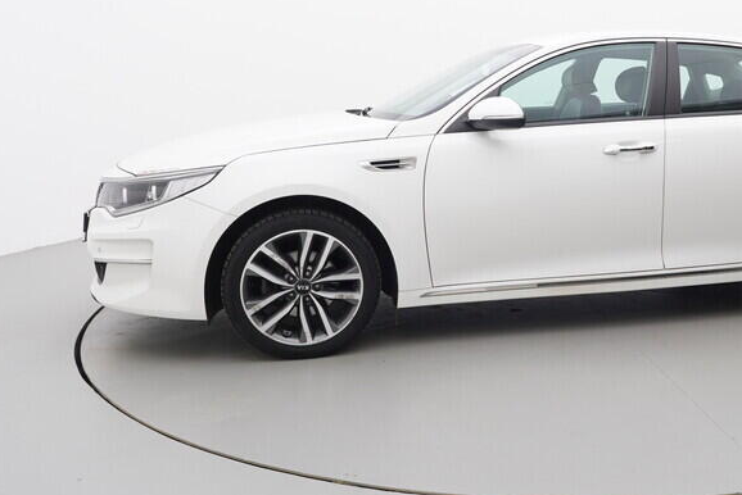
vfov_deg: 33.4
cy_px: 194
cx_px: 560
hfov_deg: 46.7
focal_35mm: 40
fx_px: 822
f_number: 5
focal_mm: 15
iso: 200
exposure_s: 1/80
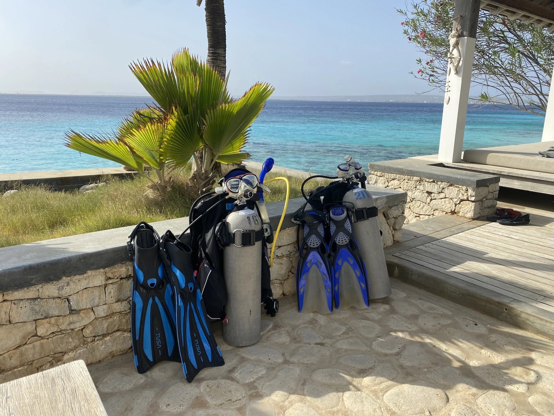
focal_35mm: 26
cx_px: 277
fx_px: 416
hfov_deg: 67.3
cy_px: 208
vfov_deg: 53.1
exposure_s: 1/1182
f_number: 1.8
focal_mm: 4.25
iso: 32
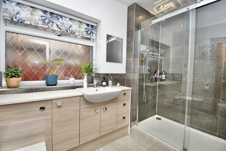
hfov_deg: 100.4
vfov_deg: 77.3
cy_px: 76
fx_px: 94
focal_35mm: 15
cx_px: 113
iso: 200
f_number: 5
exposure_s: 1/60
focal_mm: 10
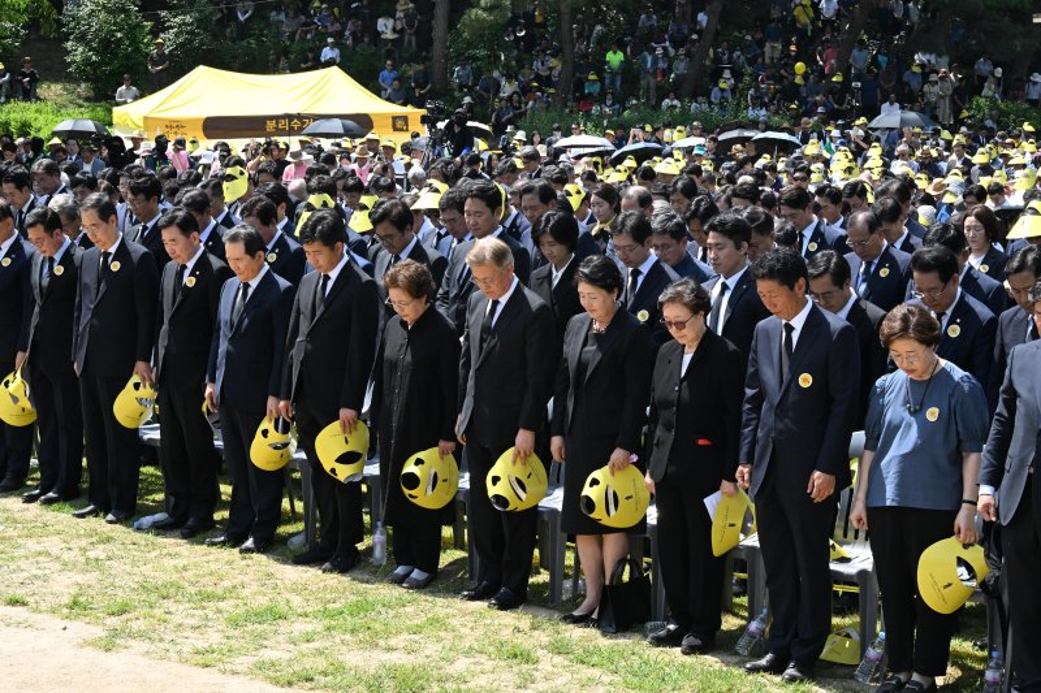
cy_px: 346
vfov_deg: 18.7
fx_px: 2110
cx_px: 520
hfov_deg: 27.7
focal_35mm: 73
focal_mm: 73
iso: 3200
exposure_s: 1/800
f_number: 18
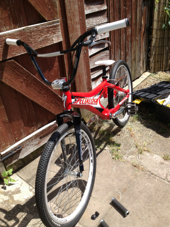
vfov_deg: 52.6
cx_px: 85
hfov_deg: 40.7
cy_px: 114
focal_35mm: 35
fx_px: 229
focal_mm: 4.28
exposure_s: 1/824
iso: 50
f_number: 2.4
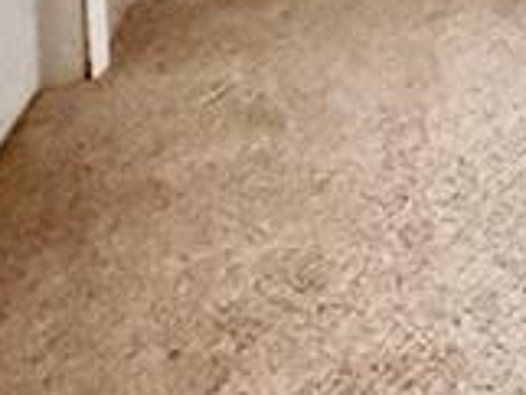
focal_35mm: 89
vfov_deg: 13.5
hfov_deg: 15.4
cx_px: 1166
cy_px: -462
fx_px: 1353
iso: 1600
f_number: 2.2
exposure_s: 1/53
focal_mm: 2.22
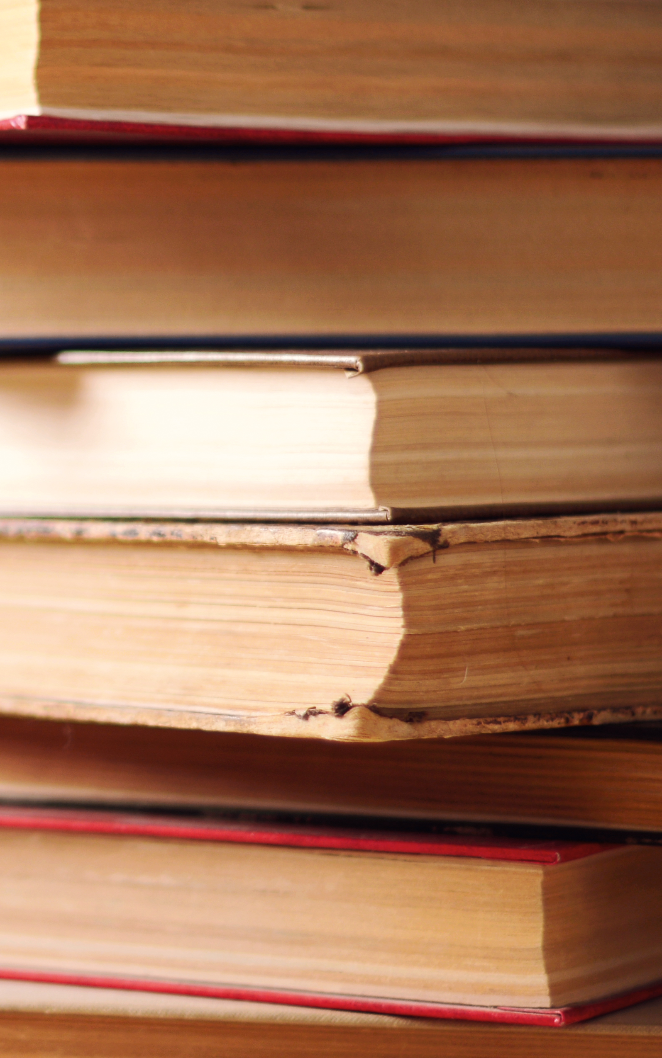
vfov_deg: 14.2
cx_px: -245
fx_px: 4243
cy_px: 417
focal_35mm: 147
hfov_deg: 8.8
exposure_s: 1/160
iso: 100
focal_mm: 50
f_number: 1.4
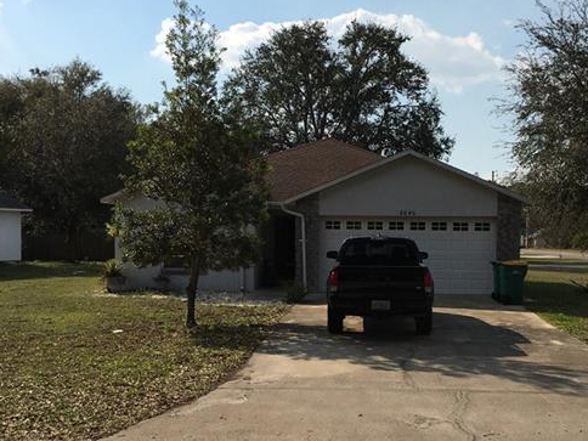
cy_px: 267
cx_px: 337
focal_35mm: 46
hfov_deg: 41.1
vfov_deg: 31.4
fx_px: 781
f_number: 2.2
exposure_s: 1/3077
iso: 25
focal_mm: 4.15
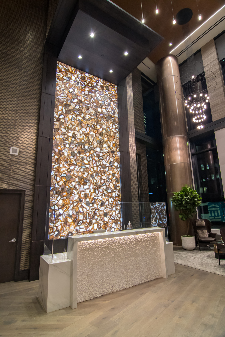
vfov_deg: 90.0
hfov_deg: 67.4
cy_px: 168
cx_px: 112
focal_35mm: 18
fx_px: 169
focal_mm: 12
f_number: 6.3
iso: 1250
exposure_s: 1/60
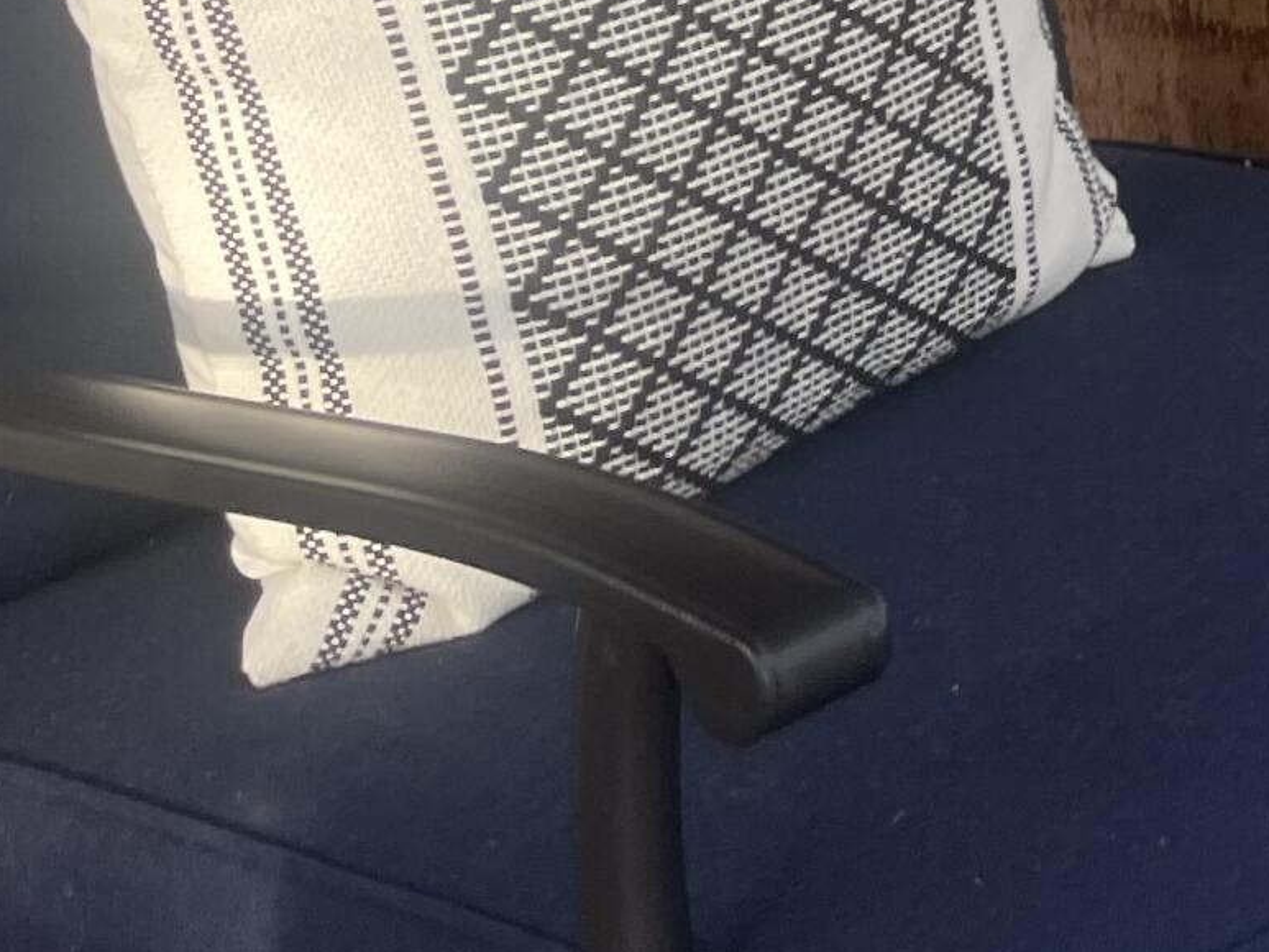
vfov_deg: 14.1
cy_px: -568
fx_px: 3557
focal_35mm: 97
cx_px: 2243
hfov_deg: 16.9
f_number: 1.6
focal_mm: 5.1
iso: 32
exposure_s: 1/121
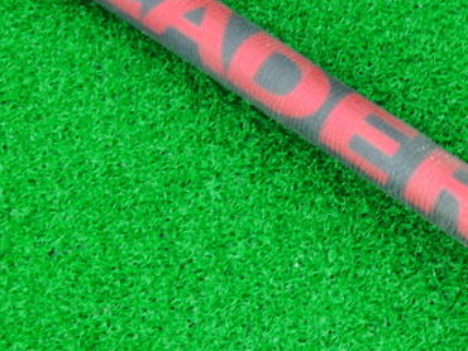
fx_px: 866
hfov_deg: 29.4
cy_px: 163
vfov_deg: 23.0
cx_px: 393
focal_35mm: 64
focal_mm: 6.42
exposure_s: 1/25
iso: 400
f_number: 3.6
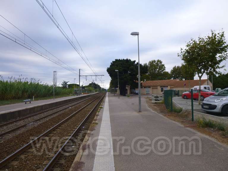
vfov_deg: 54.9
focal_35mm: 25
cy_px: 86
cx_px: 114
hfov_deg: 69.4
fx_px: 165
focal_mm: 4.5
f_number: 3.1
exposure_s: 1/60
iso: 100
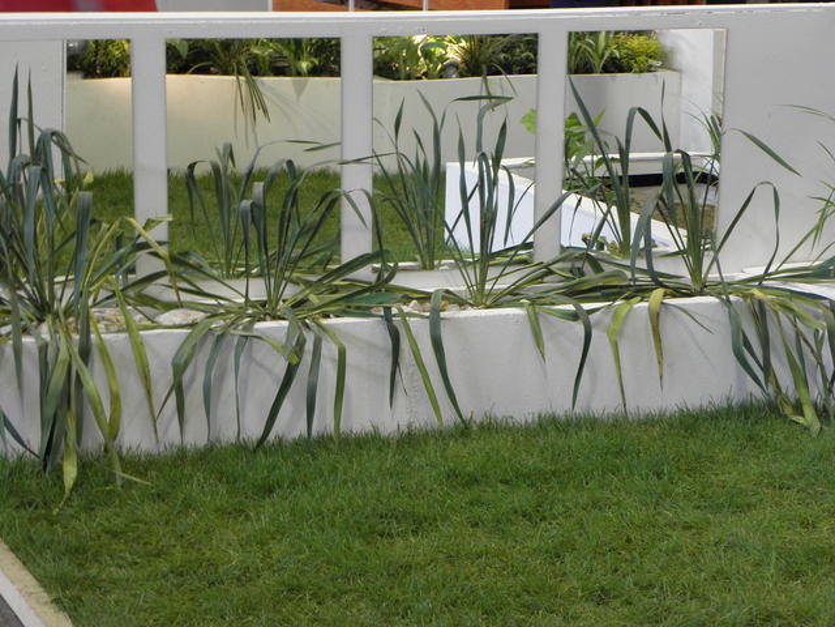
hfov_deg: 18.7
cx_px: 418
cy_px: 314
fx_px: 2533
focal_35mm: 105
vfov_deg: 14.1
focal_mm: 18.76
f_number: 4.2
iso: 125
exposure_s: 1/10
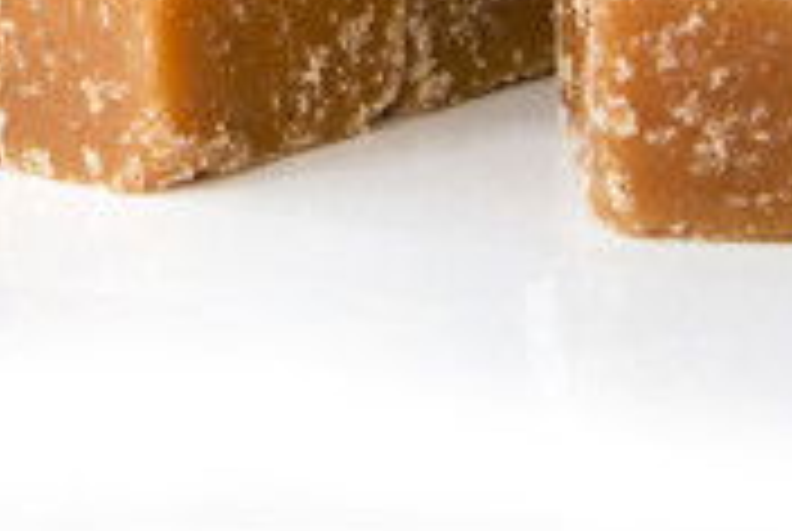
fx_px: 4848
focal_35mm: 220
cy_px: -322
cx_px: 27
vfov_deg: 6.2
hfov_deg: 9.3
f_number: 13
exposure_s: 1.3
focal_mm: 62
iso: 100
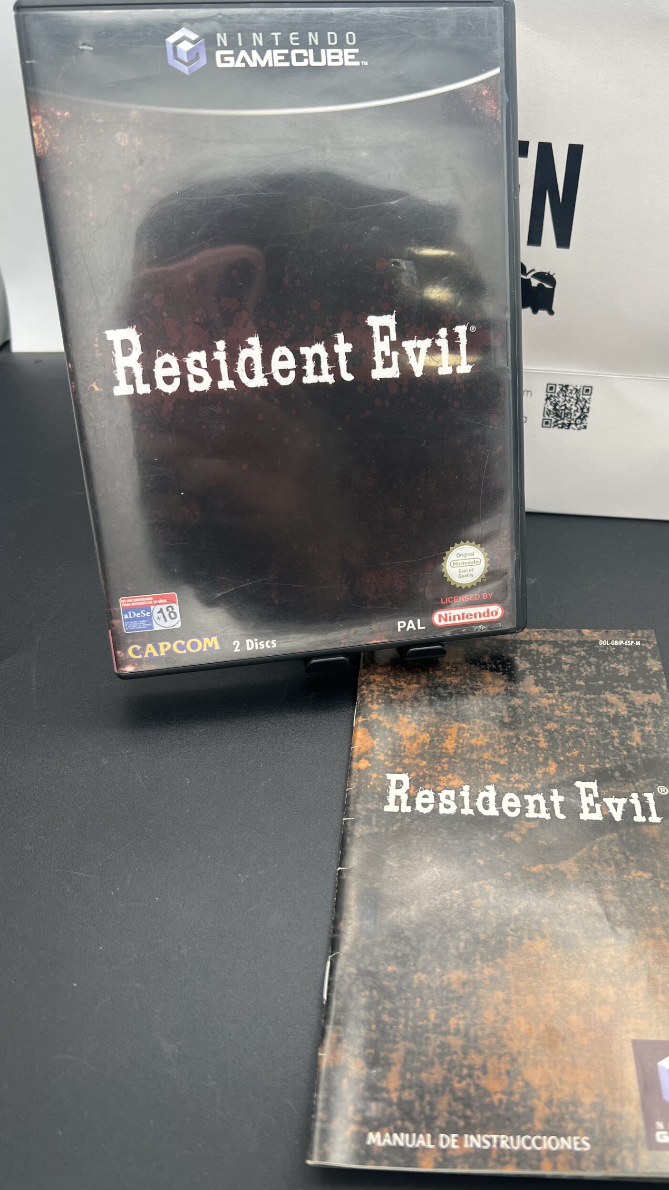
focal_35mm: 29
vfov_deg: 66.1
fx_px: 914
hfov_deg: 39.9
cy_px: 582
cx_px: 427
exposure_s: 1/244
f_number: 1.5
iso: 40
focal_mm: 5.7
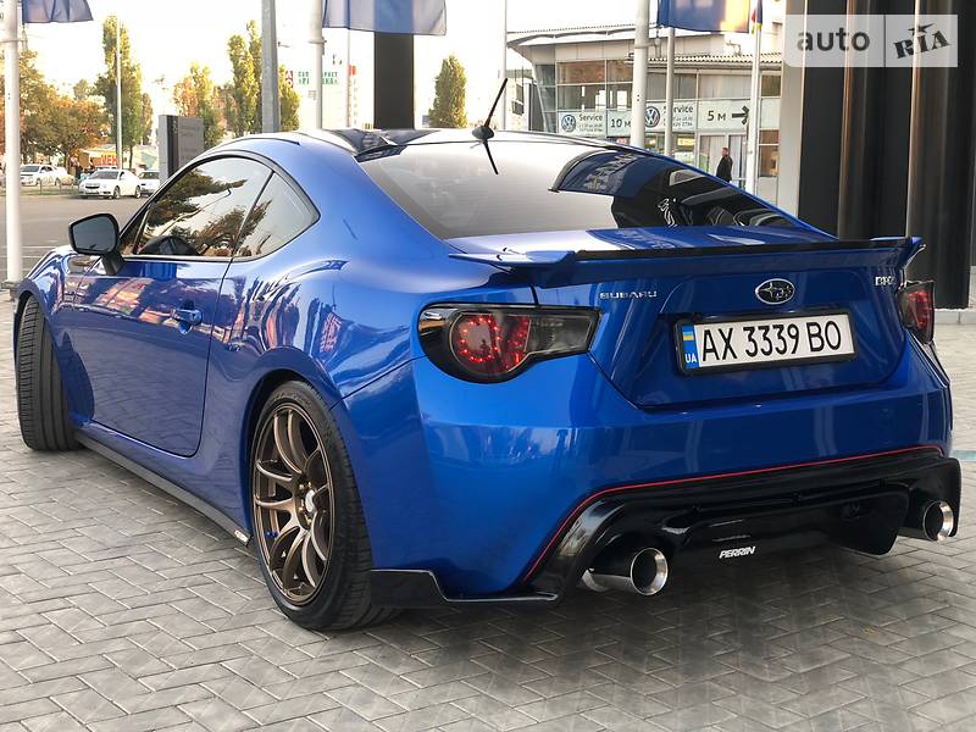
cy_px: 366
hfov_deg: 36.8
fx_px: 1466
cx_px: 488
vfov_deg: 28.0
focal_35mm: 52
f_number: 2.4
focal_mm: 6
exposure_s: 1/50
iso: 40
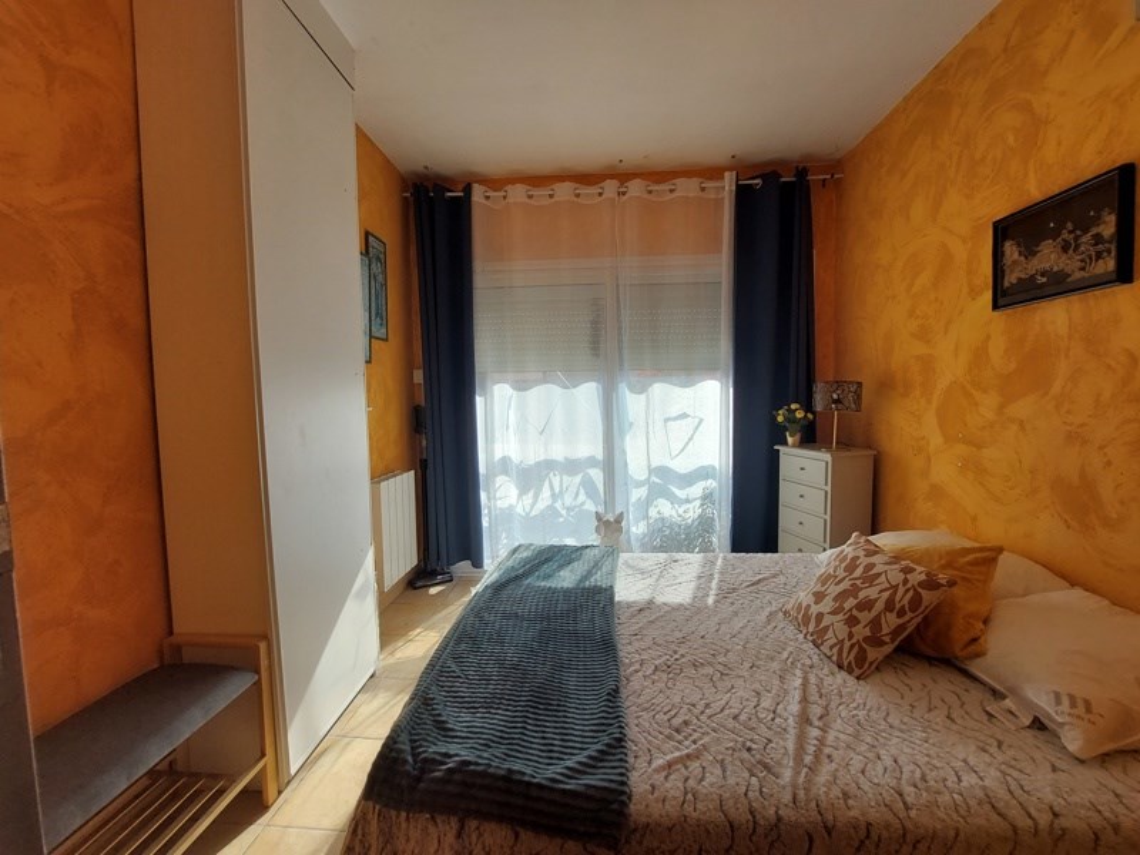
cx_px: 570
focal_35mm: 13
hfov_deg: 106.2
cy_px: 428
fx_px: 428
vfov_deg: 89.9
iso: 50
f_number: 2.2
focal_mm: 1.74
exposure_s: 1/439
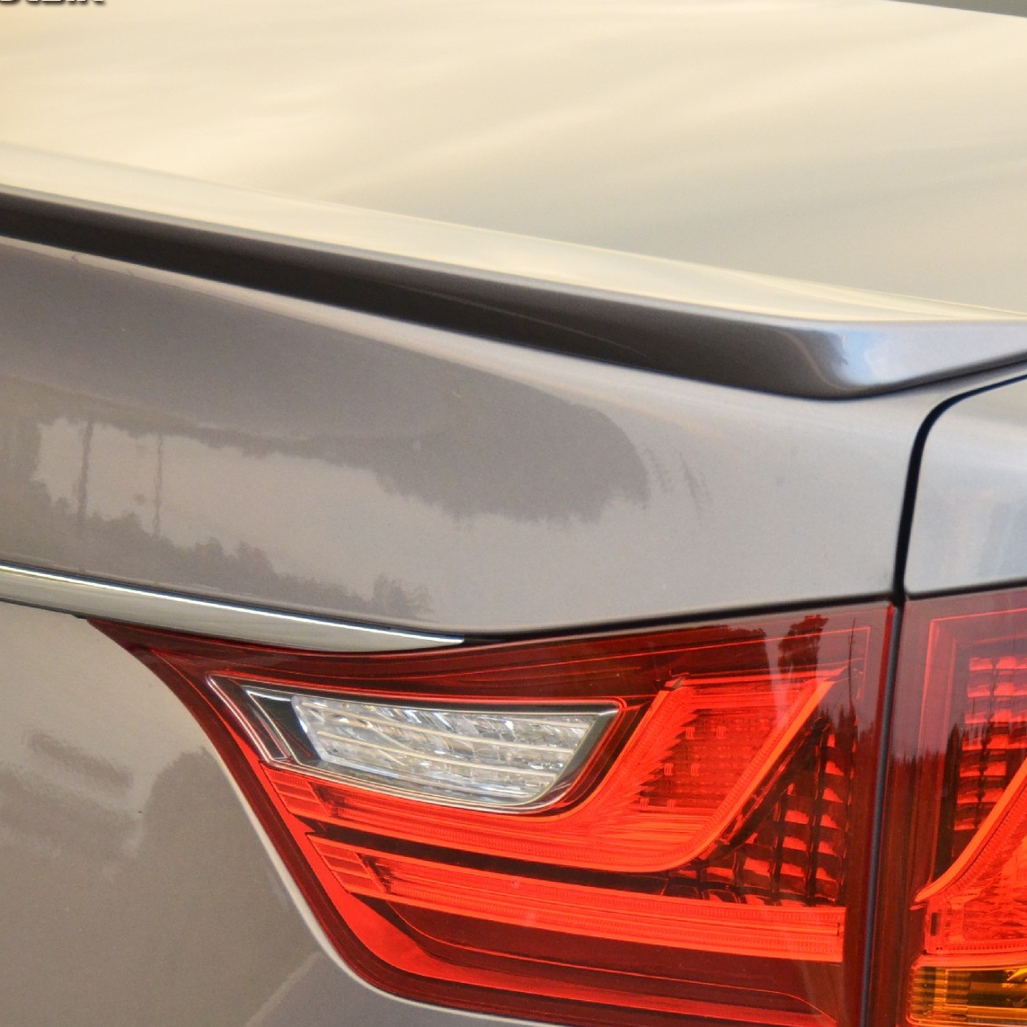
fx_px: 6073
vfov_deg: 9.7
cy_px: 710
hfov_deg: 9.6
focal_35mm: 181
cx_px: 1026
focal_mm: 65
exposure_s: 1/160
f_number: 5
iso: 1600
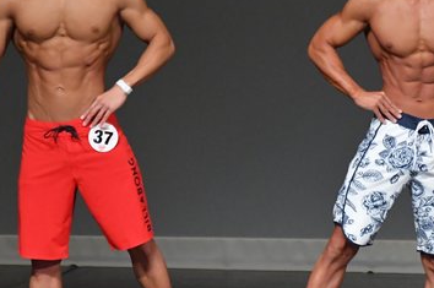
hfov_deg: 2.7
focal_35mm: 756
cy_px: 127
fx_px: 9101
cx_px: 269
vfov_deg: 1.8
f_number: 5.6
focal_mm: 230
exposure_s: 1/400
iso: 4000
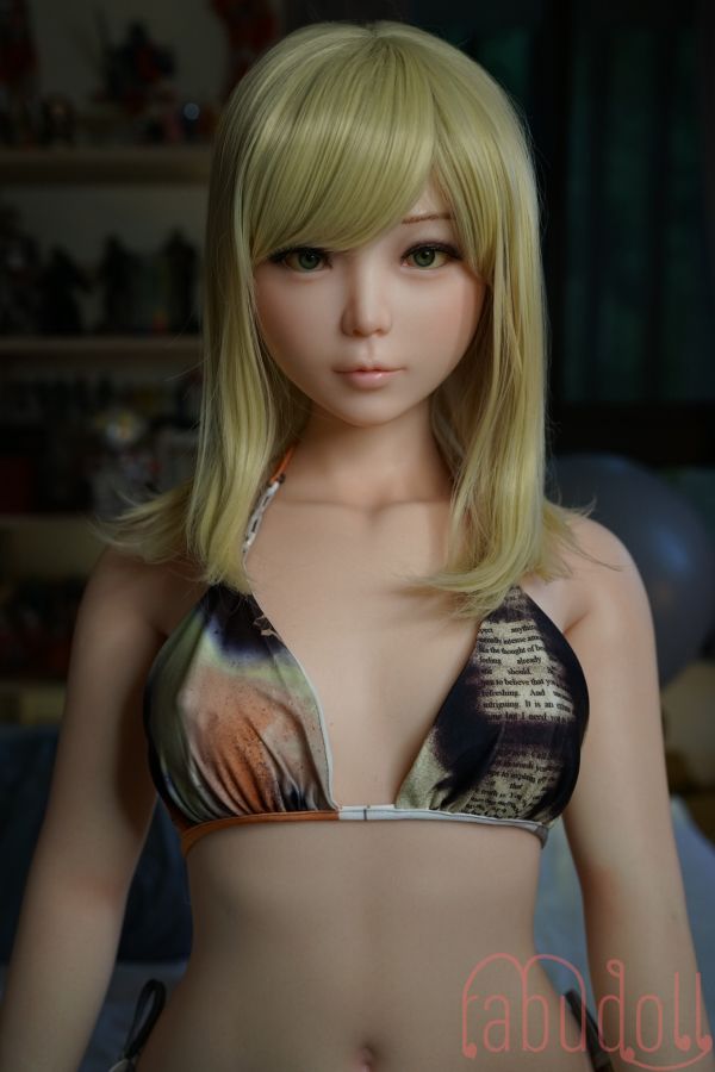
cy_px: 536
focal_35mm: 35
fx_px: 1043
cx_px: 358
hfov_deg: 37.9
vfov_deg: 54.4
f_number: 2.8
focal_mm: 35
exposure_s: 1/160
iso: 1250
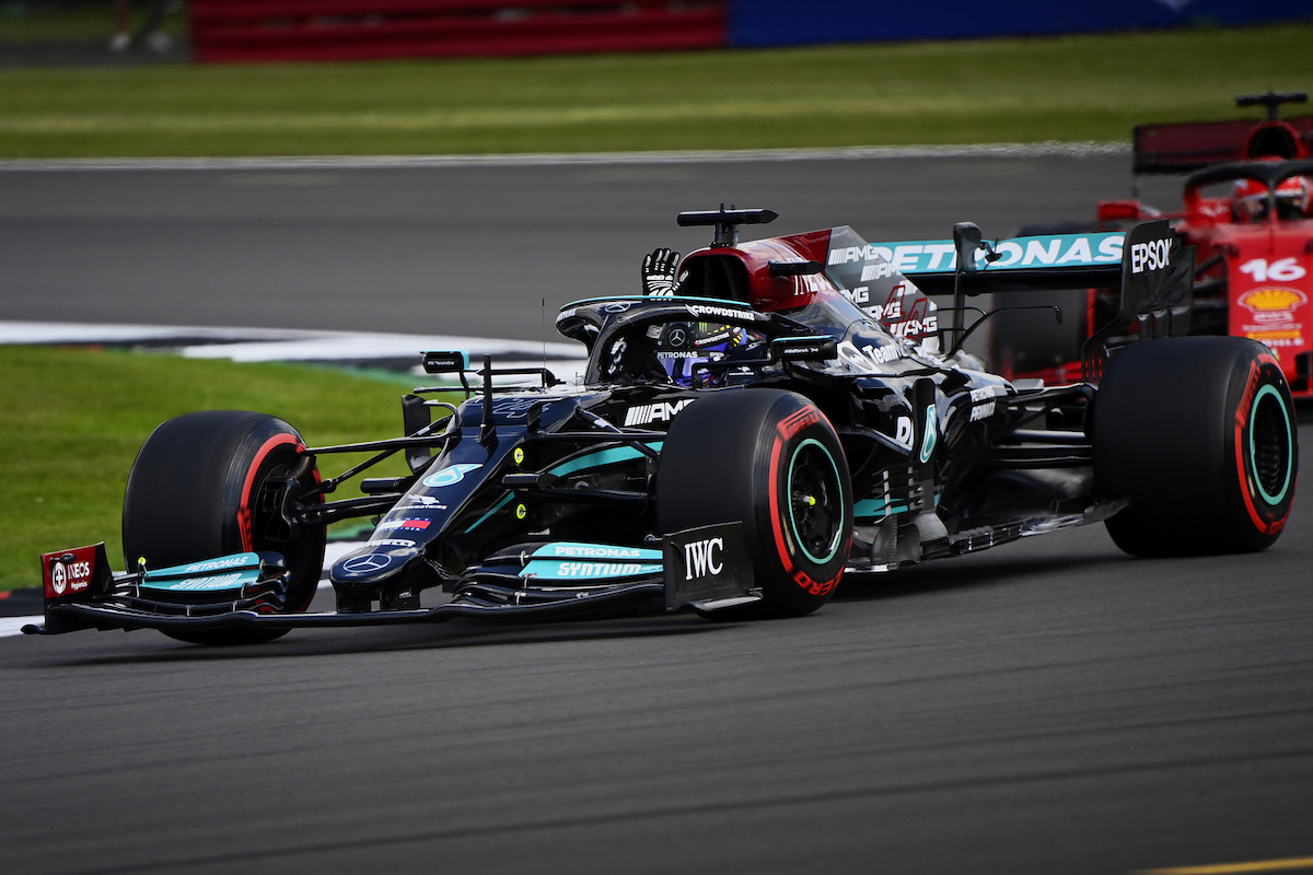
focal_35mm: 560
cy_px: 438
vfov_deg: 2.5
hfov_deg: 3.7
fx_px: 20423
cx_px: 656
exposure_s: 1/1000
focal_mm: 560
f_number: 5.6
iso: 400
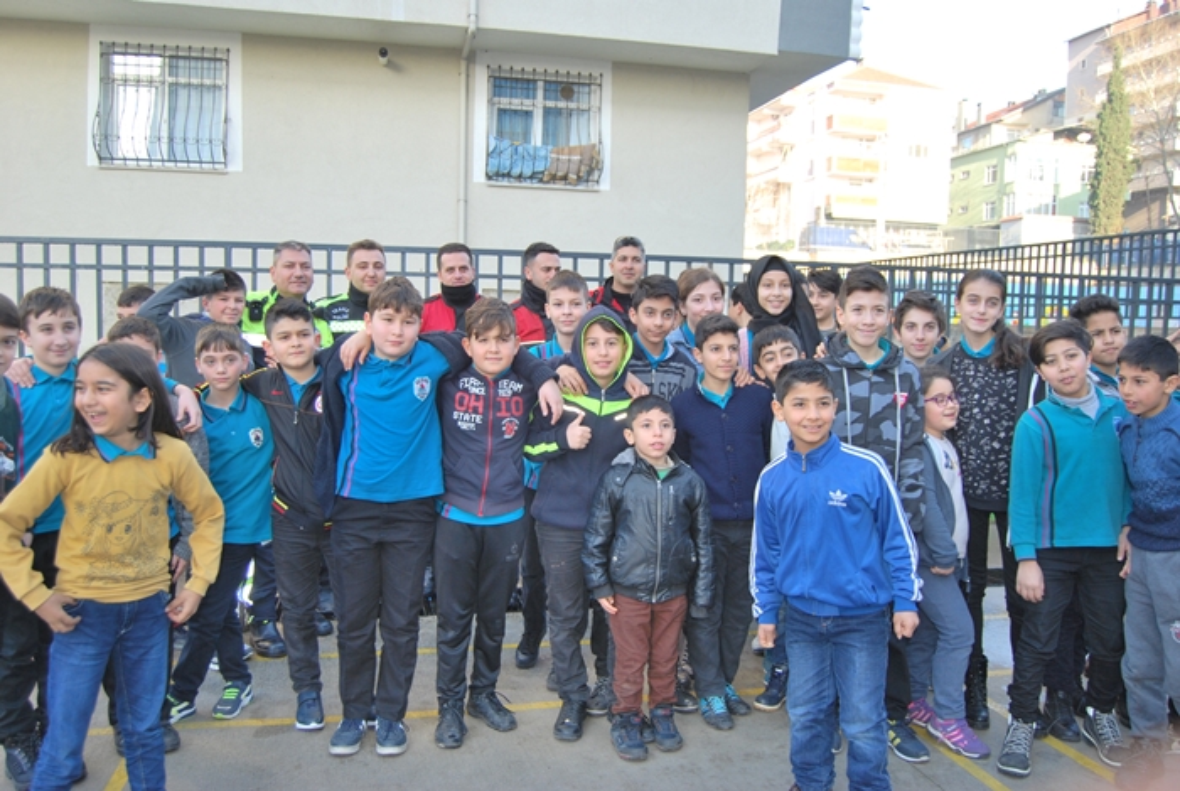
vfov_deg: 43.7
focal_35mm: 30
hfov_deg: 61.9
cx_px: 590
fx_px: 985
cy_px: 396
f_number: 3.8
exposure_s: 1/125
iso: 125
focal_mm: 20
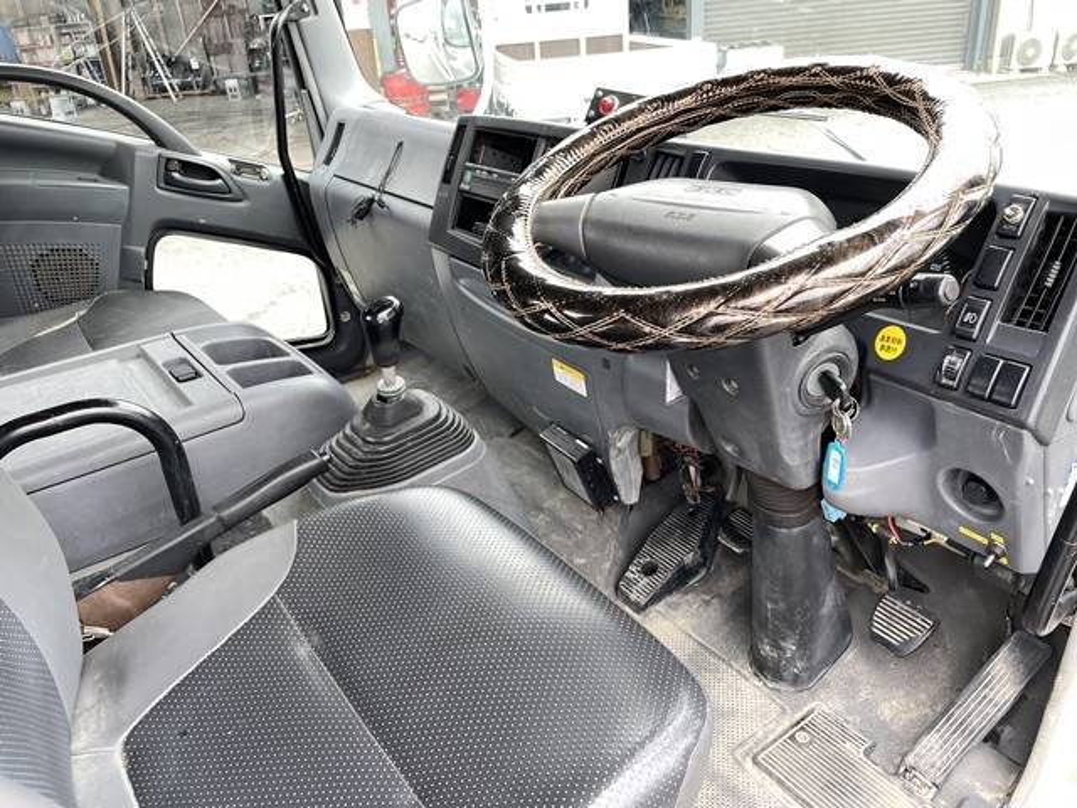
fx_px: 809
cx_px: 538
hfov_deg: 67.3
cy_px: 404
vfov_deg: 53.1
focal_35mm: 26
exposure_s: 1/121
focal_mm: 4.2
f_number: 1.6
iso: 40
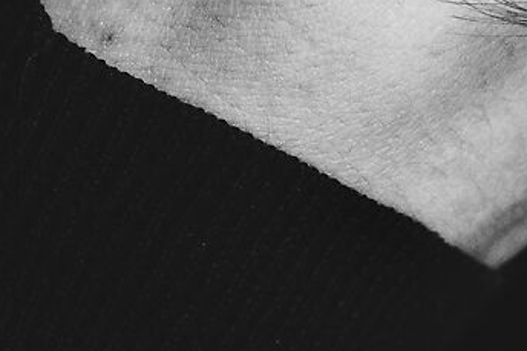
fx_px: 5106
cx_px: 52
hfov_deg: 5.9
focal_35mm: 349
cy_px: -559
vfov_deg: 3.9
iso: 800
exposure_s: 1/320
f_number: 3.2
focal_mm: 50
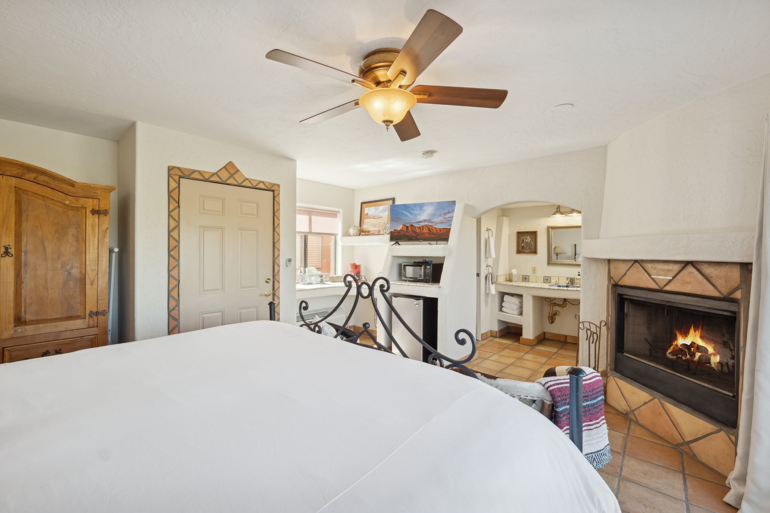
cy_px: 256
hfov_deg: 104.3
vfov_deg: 81.2
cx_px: 385
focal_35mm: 14
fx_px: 299
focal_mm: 14
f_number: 8
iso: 400
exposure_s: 1/40
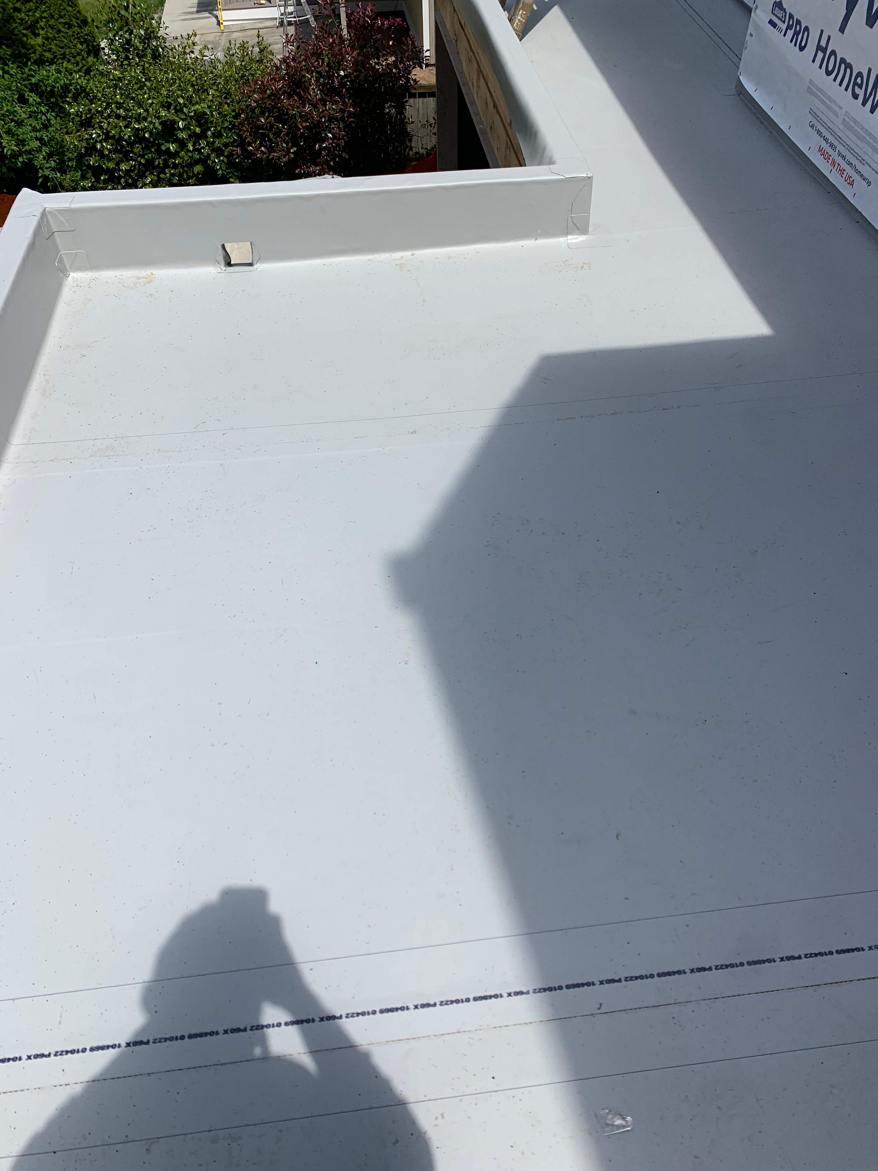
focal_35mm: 26
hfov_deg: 53.1
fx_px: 879
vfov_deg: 67.3
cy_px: 586
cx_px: 439
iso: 25
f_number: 1.8
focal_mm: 4.25
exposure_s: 1/4673
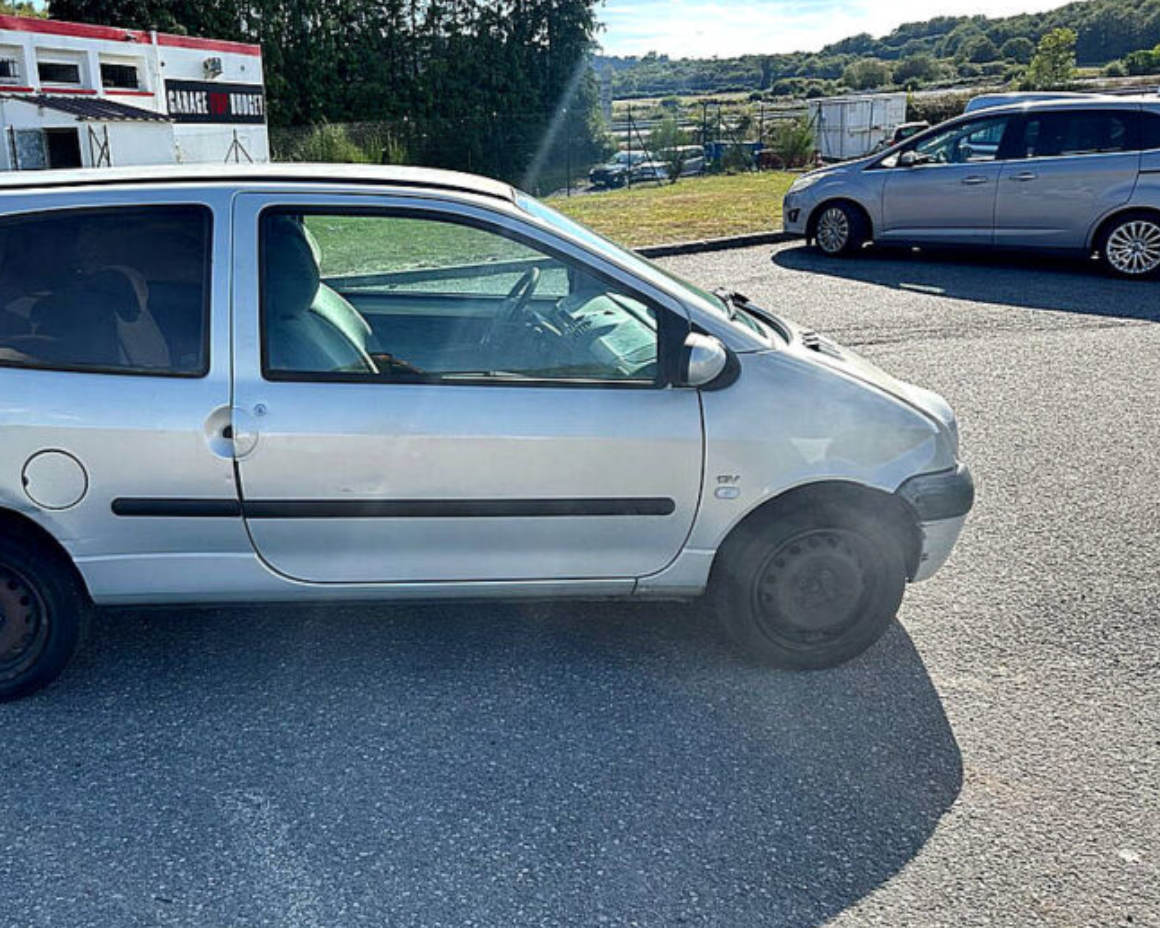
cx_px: 469
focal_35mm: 29
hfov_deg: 60.0
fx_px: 996
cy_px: 431
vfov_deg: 49.9
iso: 80
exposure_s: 1/2525
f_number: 1.78
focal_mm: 6.86
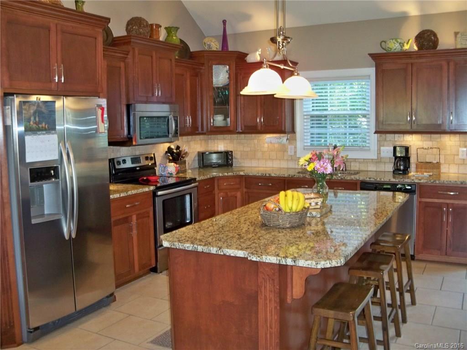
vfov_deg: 40.7
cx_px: 234
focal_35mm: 35
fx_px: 472
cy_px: 175
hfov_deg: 52.6
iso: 200
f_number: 3.5
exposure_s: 1/30
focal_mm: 6.2
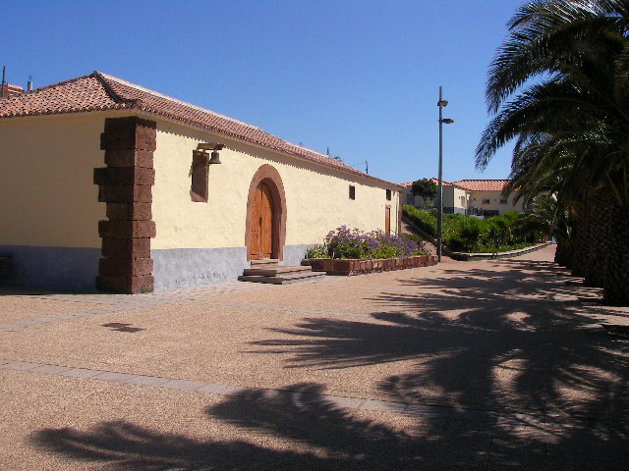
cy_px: 236
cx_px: 314
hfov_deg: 49.0
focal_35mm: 38
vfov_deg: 37.7
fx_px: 690
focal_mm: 6.3
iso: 50
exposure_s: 1/416
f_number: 6.6
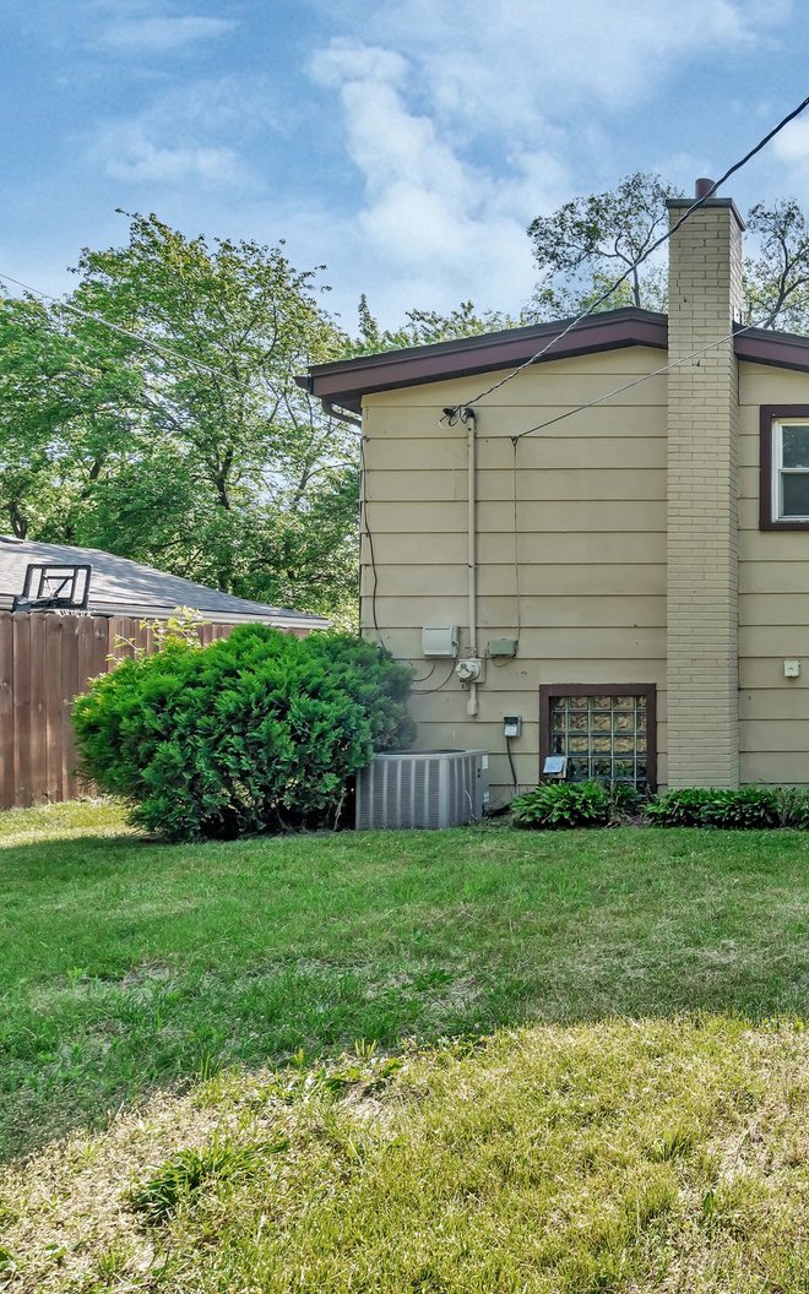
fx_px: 882
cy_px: 658
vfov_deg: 72.5
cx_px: 973
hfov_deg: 37.3
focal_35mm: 25
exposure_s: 1/160
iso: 500
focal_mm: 16
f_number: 9
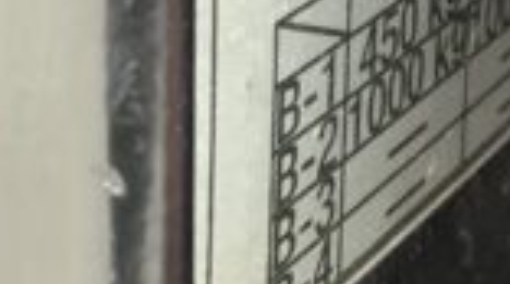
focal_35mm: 130
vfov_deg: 8.8
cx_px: 638
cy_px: -261
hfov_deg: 15.8
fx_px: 1754
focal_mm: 3
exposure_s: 1/44
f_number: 1.8
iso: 320
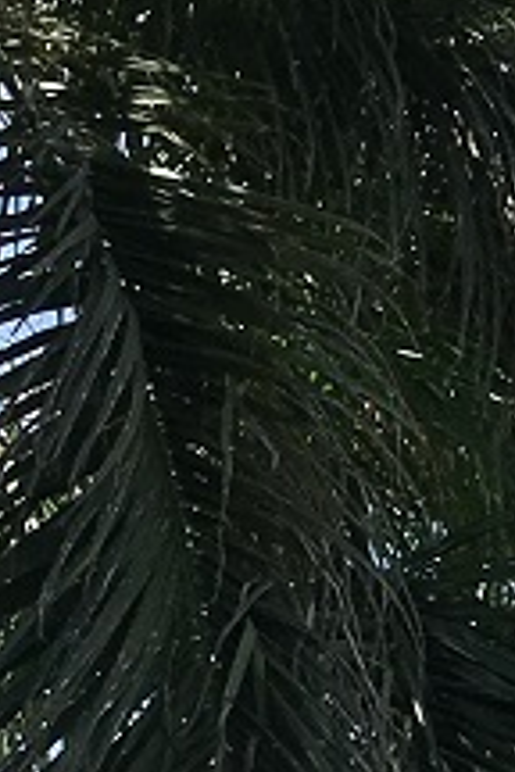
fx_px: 4098
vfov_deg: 9.9
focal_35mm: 191
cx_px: 1169
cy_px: 1614
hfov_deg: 6.9
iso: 25
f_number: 2.2
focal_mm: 4.15
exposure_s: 1/1131
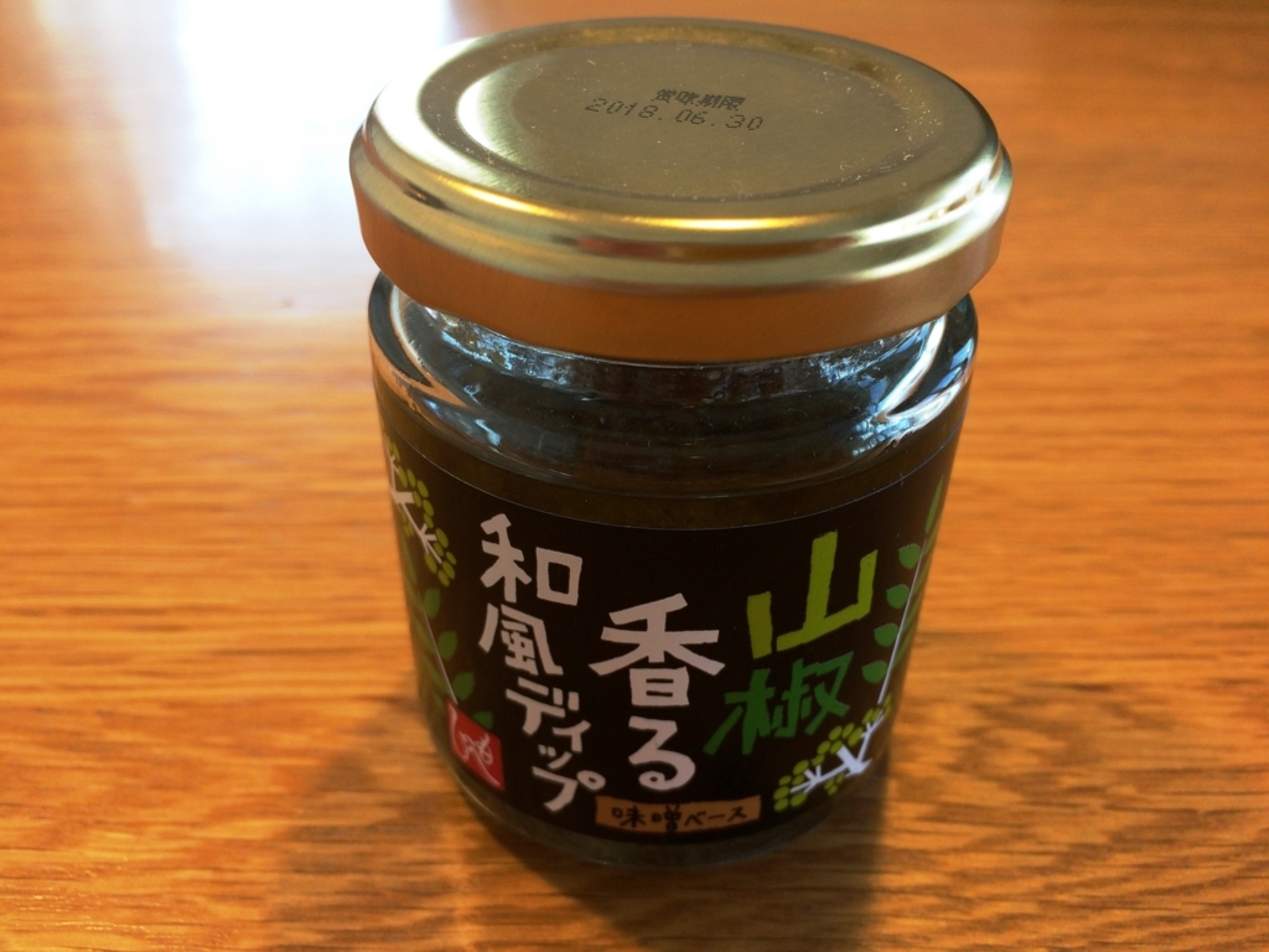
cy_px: 476
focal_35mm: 29
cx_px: 634
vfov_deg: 48.2
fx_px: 1063
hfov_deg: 61.7
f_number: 2.2
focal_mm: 4.15
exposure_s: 1/60
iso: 50
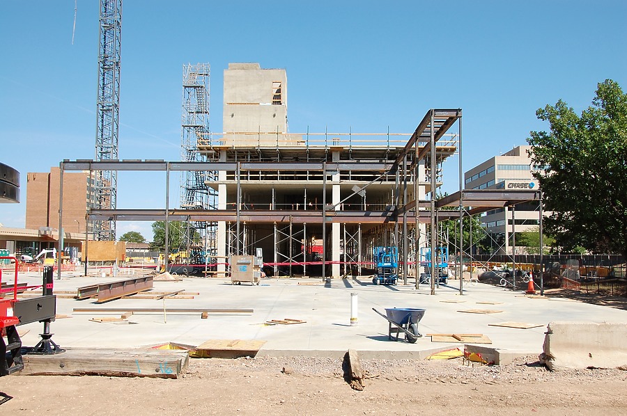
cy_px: 208
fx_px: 626
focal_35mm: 36
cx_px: 314
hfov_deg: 53.2
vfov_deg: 36.8
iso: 200
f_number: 10
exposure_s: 1/250
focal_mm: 24
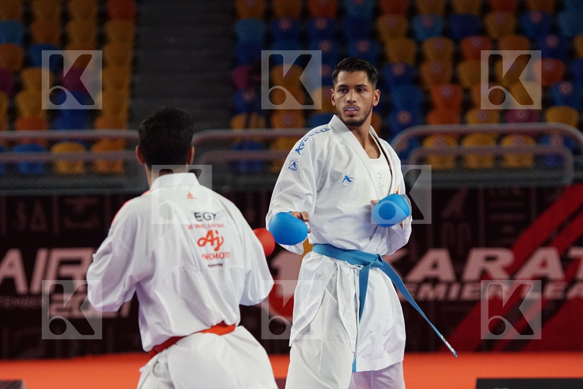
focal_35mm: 225
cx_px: 292
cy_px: 194
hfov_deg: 9.1
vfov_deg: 6.1
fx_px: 3643
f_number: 2.8
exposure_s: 1/2000
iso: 3200
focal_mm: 150
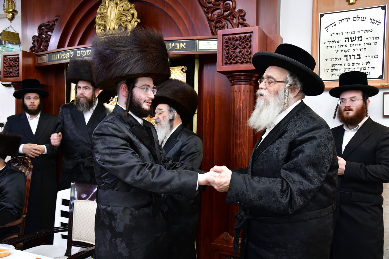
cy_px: 130
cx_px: 194
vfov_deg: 42.3
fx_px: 335
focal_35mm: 31
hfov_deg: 60.3
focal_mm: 31
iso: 3200
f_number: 5.6
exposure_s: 1/100
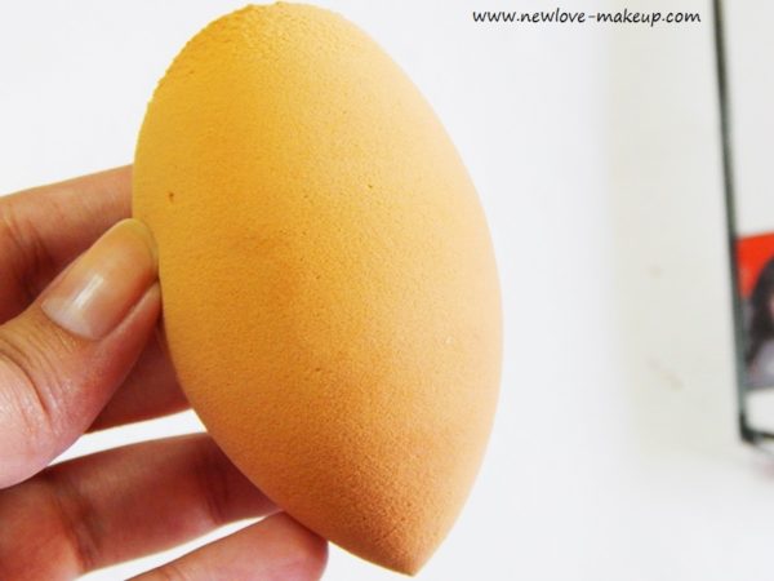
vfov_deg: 15.7
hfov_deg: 20.9
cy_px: 290
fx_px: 2102
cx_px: 387
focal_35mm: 94
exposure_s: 1/15
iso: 560
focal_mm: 16.6
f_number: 4.4
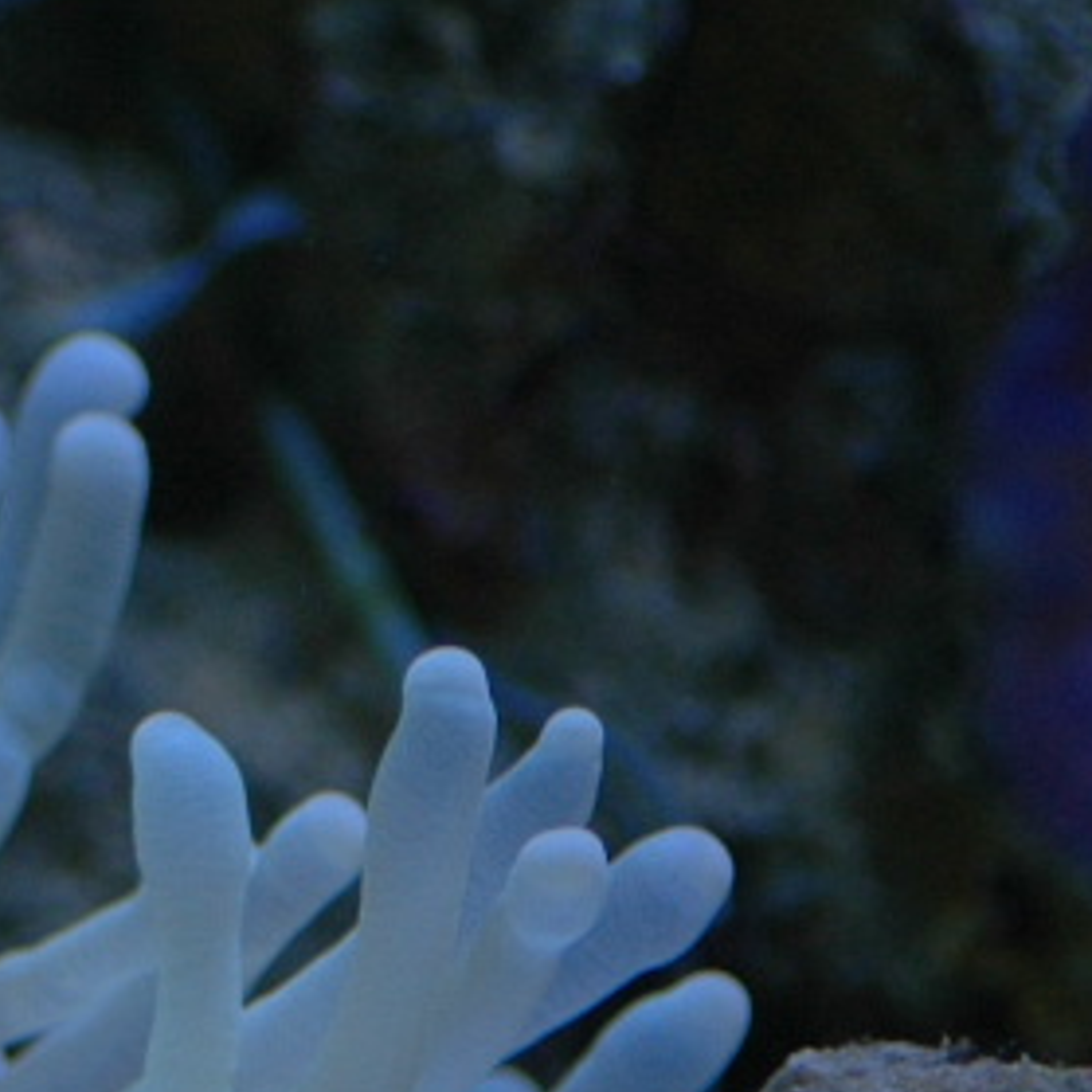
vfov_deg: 2.8
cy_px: 1319
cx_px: -1832
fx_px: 22057
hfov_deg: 2.8
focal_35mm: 618
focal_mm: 90
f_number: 4
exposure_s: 1/200
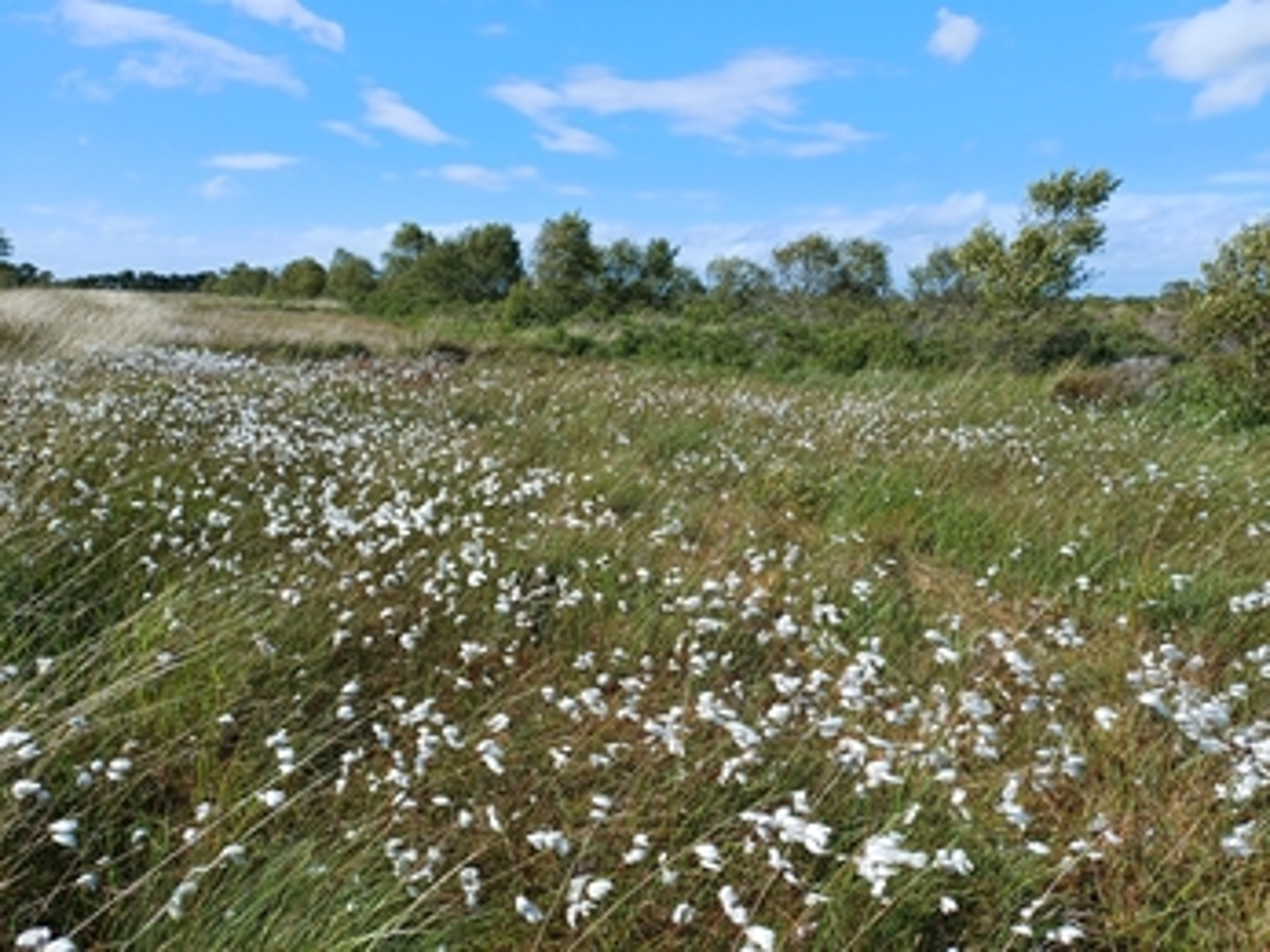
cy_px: 476
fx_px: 917
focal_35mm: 25
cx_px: 635
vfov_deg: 54.9
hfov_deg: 69.4
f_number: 1.8
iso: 50
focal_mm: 4.65
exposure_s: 1/1178
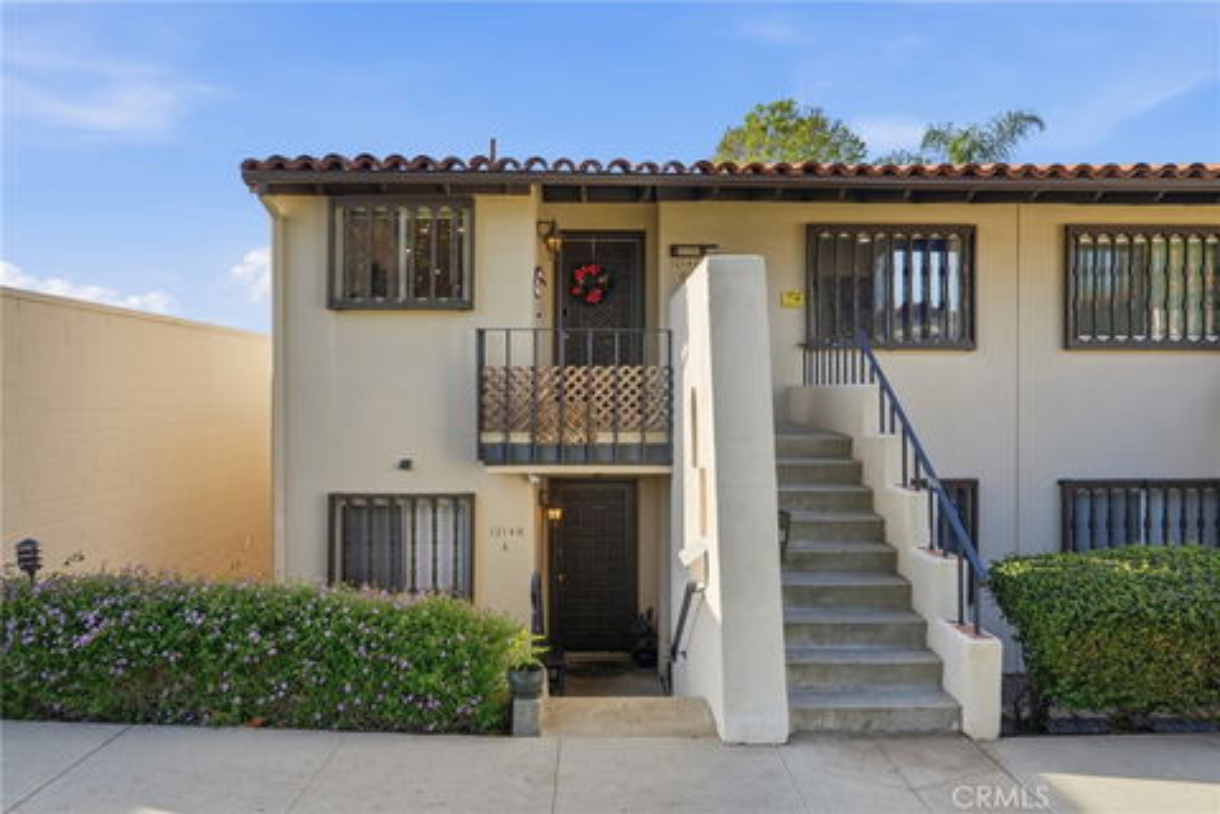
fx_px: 796
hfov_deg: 74.9
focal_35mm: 24
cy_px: 407
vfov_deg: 54.1
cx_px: 610
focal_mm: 23.5
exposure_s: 1/1600
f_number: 9
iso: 250
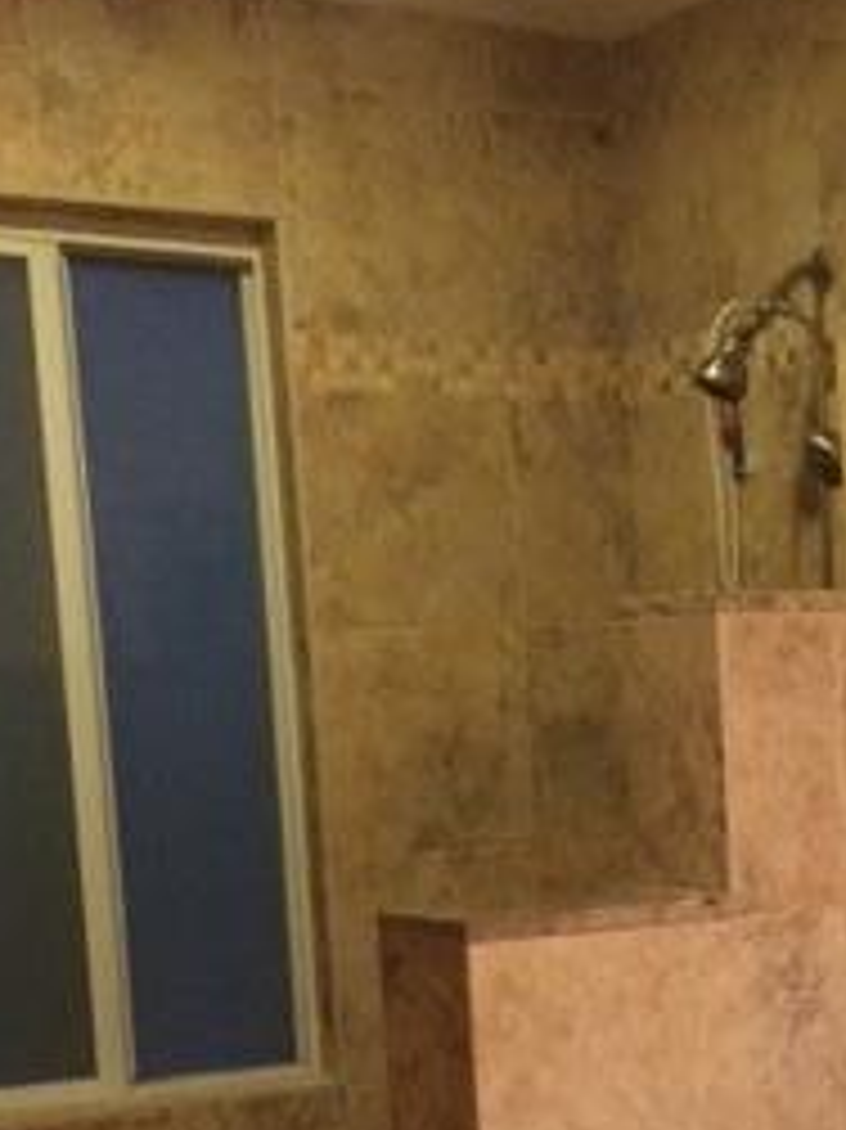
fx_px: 2413
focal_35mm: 74
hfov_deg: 19.3
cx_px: 855
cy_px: 1085
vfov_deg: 25.3
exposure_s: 1/30
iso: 320
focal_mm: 4.15
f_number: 2.2
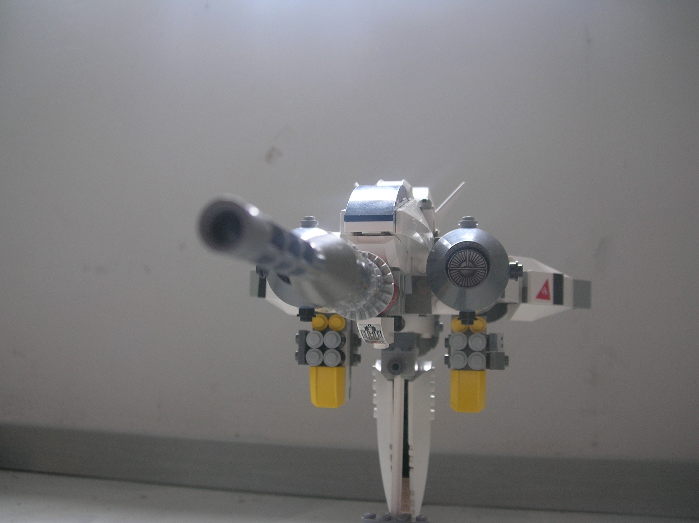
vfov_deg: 39.6
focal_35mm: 36
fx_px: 726
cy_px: 262
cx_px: 350
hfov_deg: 51.4
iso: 50
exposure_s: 1/46.6
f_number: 2.7
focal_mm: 6
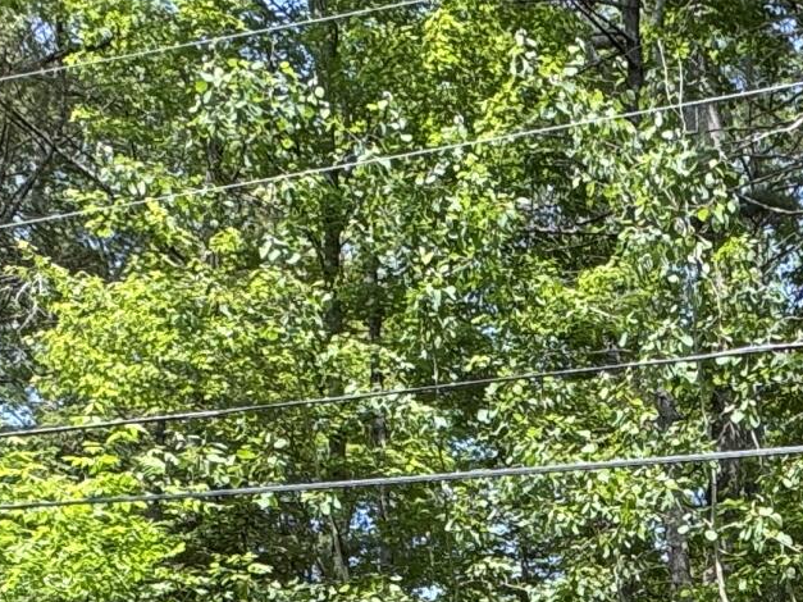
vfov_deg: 18.8
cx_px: 836
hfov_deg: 27.1
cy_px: 949
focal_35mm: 67
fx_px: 1554
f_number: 2.2
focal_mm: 2.22
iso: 40
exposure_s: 1/235
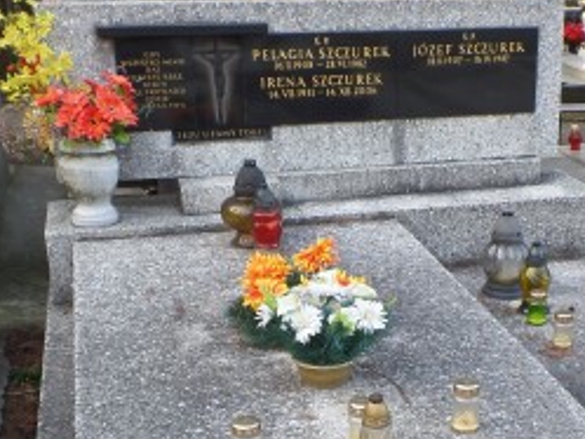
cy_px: 352
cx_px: 439
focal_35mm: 59
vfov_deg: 24.4
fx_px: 998
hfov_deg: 32.1
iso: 100
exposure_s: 1/60
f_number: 3.5
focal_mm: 4.1
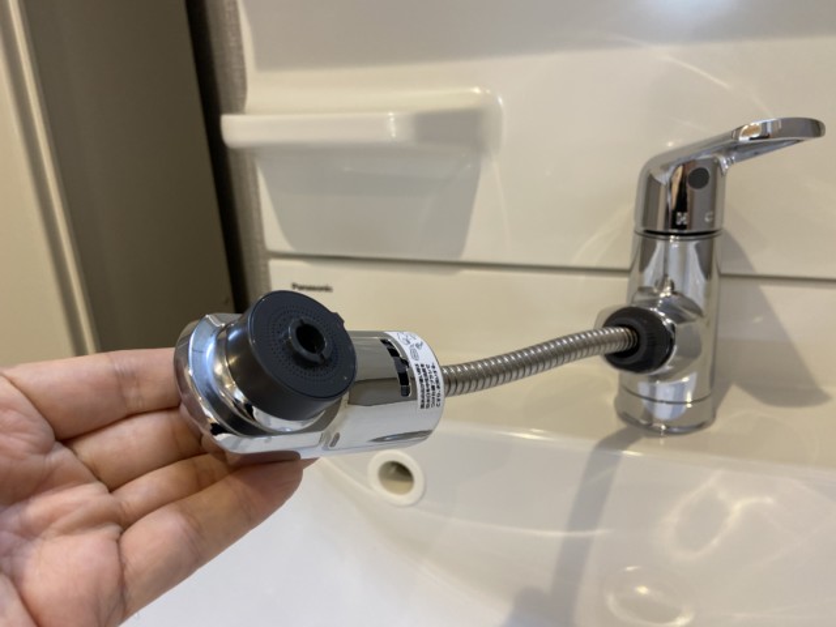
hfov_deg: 67.3
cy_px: 314
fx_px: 628
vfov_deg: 53.1
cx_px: 418
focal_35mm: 26
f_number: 1.8
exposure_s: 1/50
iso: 160
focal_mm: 4.25
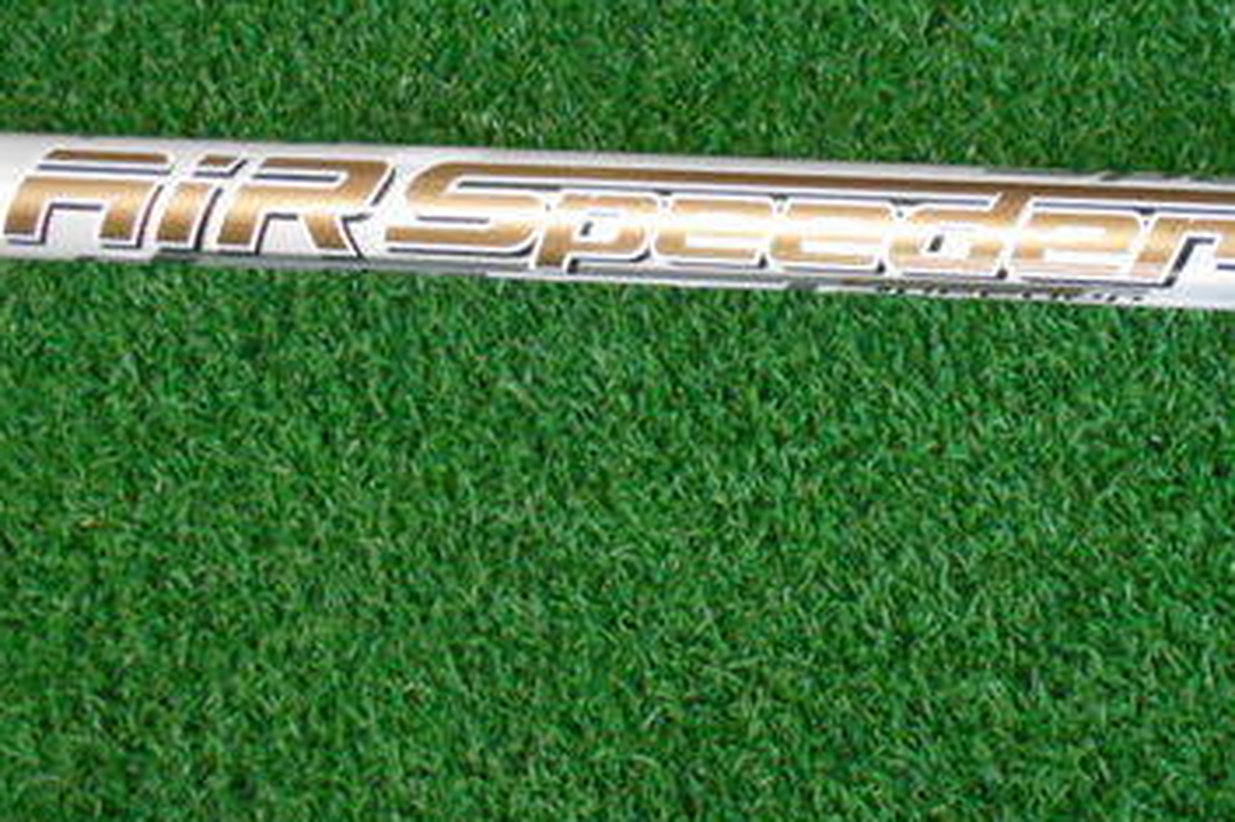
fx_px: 1680
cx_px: 826
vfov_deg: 27.3
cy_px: 248
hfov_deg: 39.9
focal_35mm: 49
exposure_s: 1/50
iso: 800
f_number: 3.2
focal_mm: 4.6
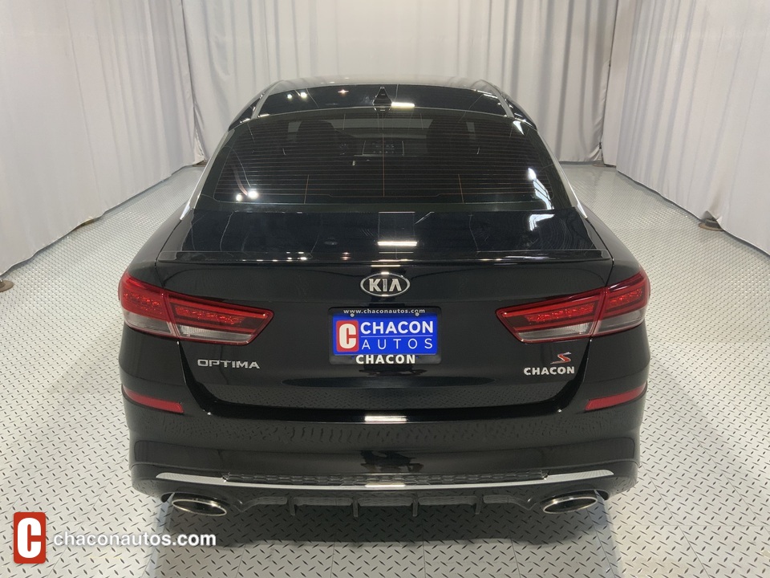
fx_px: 645
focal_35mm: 29
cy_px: 289
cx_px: 385
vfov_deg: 48.2
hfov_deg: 61.7
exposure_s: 1/60
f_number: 1.8
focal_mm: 3
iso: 80
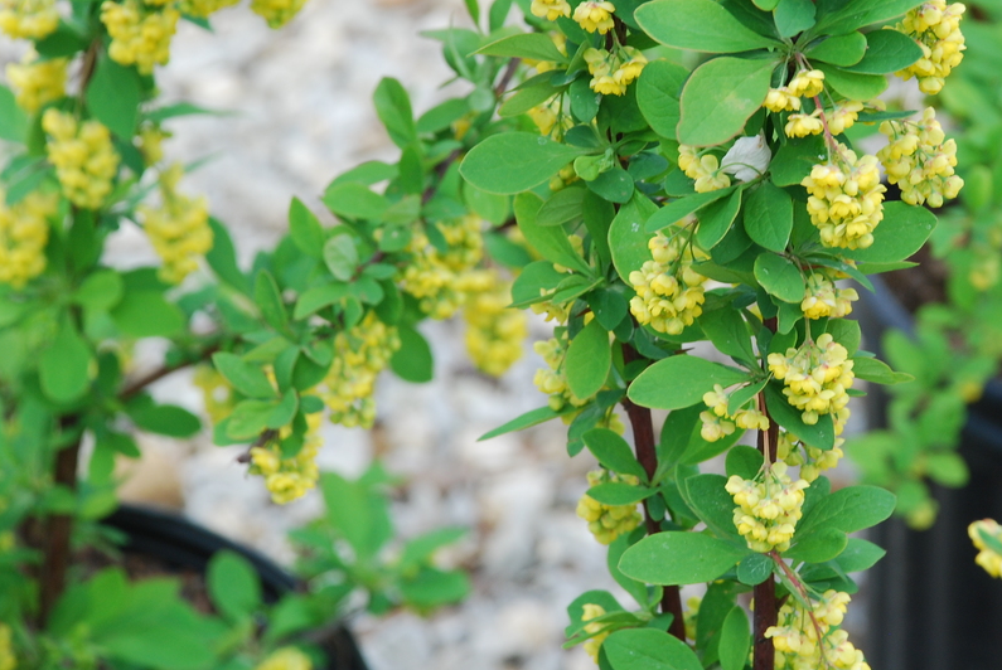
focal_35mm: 237
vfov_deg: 5.8
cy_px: 209
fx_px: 6597
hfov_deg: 8.7
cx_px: 747
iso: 200
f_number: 9
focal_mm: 105
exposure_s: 1/125
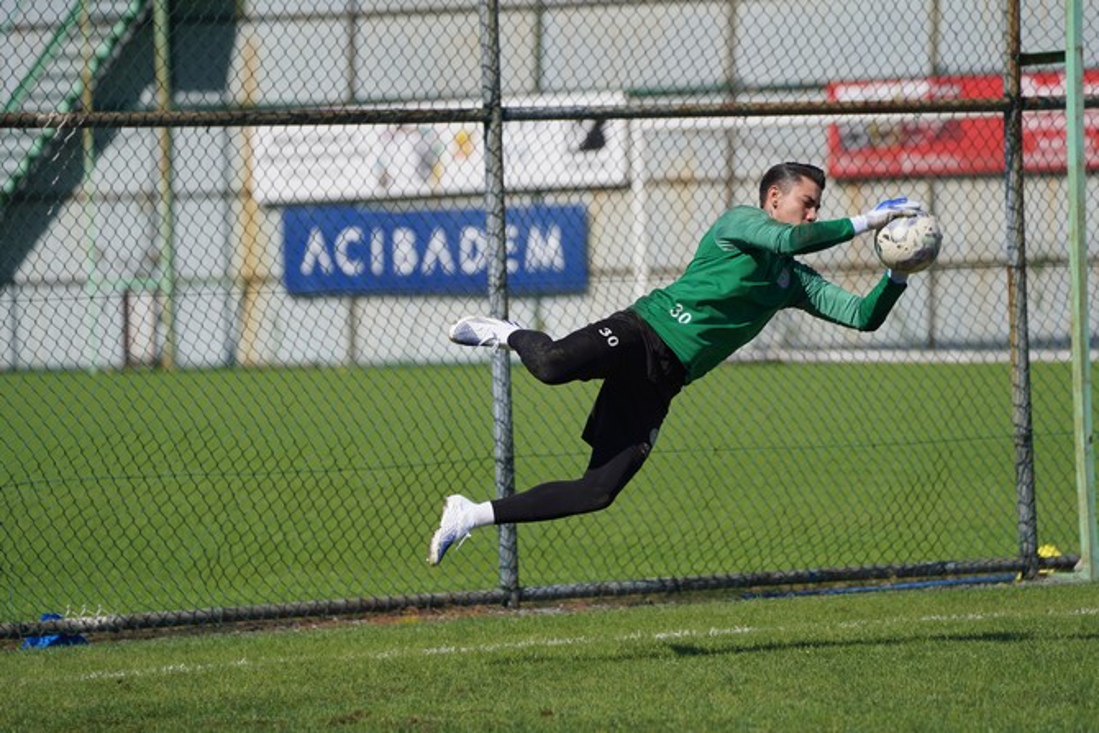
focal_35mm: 327
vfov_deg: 4.2
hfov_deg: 6.3
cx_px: 550
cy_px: 366
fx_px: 9984
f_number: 5.6
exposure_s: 1/640
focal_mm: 327
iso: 100
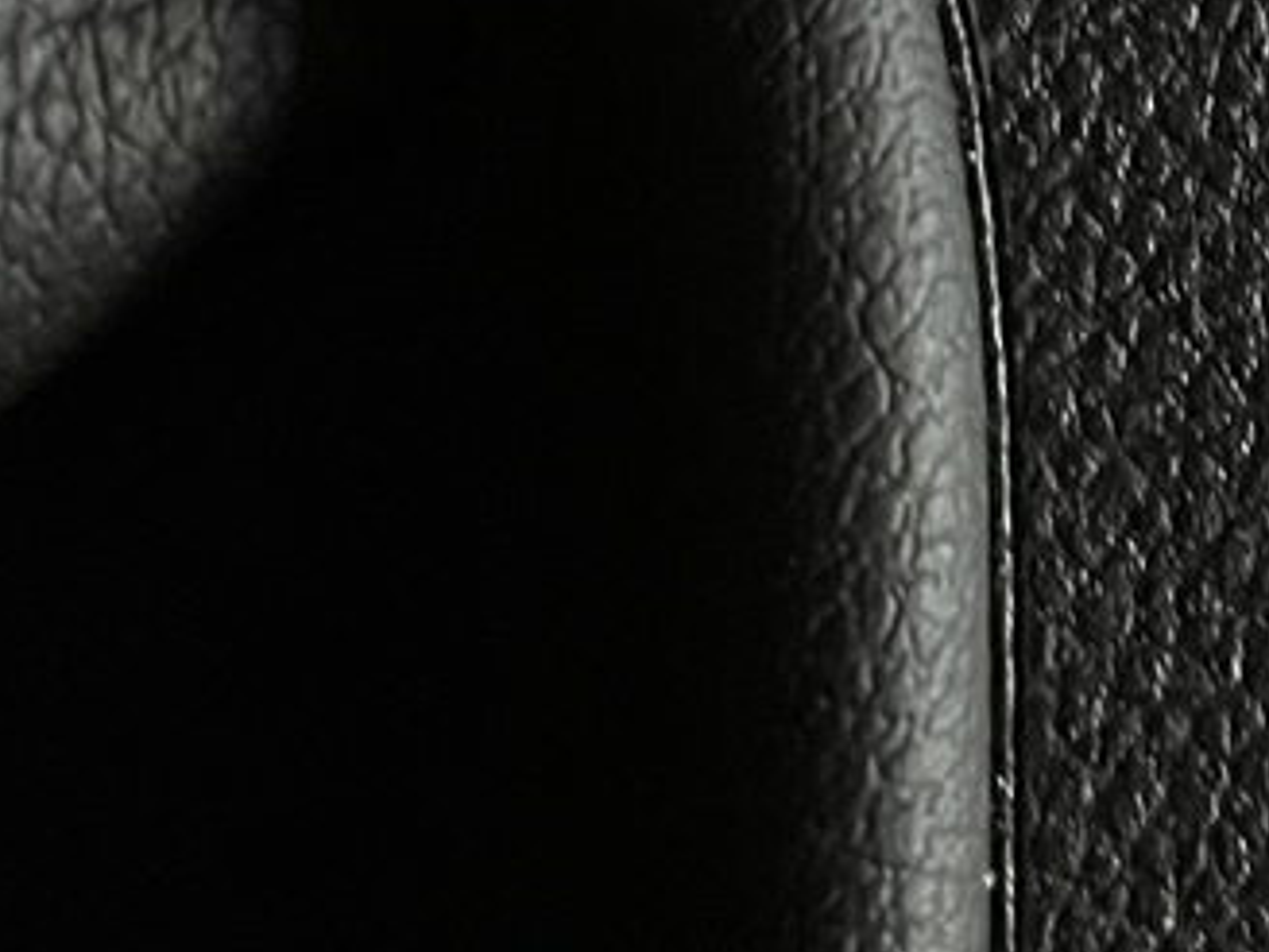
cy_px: -488
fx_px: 4179
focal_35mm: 114
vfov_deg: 12.3
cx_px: 1625
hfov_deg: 16.4
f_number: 1.6
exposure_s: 1/44
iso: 500
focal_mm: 4.2
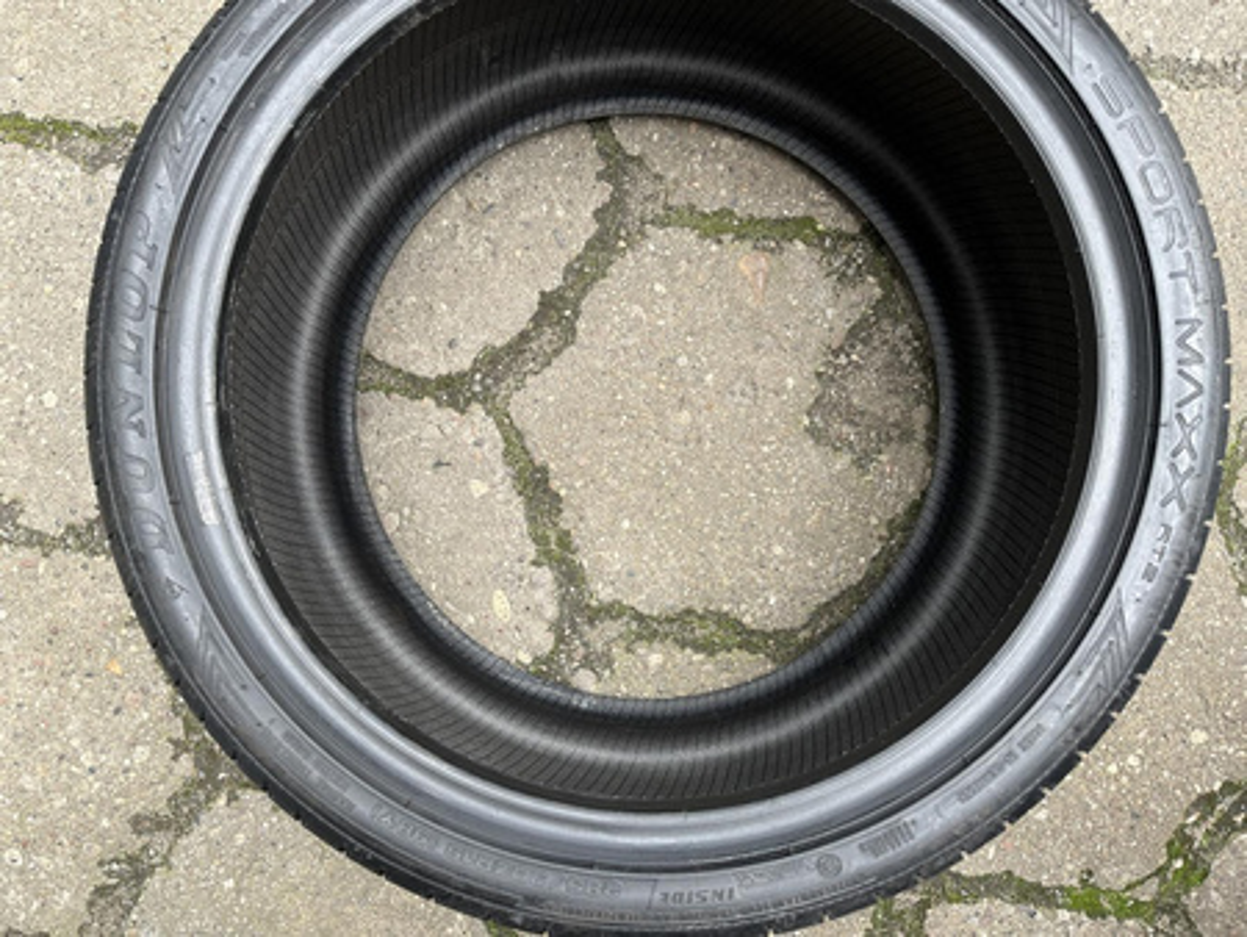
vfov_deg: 56.9
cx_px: 624
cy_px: 468
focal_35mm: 24
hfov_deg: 71.6
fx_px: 865
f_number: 1.78
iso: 80
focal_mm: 6.86
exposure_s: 1/121
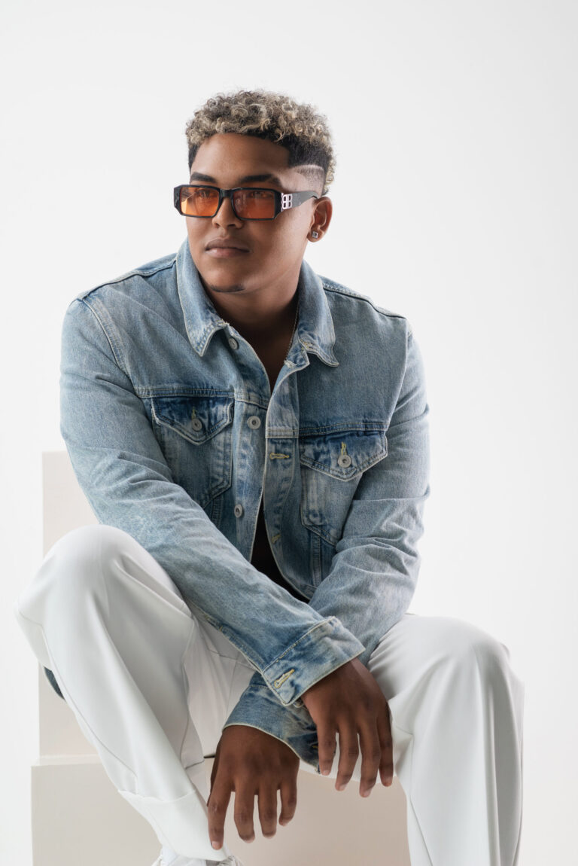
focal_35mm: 85
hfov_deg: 16.1
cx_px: 289
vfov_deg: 23.9
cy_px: 433
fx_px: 2044
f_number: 6.3
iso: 250
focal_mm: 85
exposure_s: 1/200
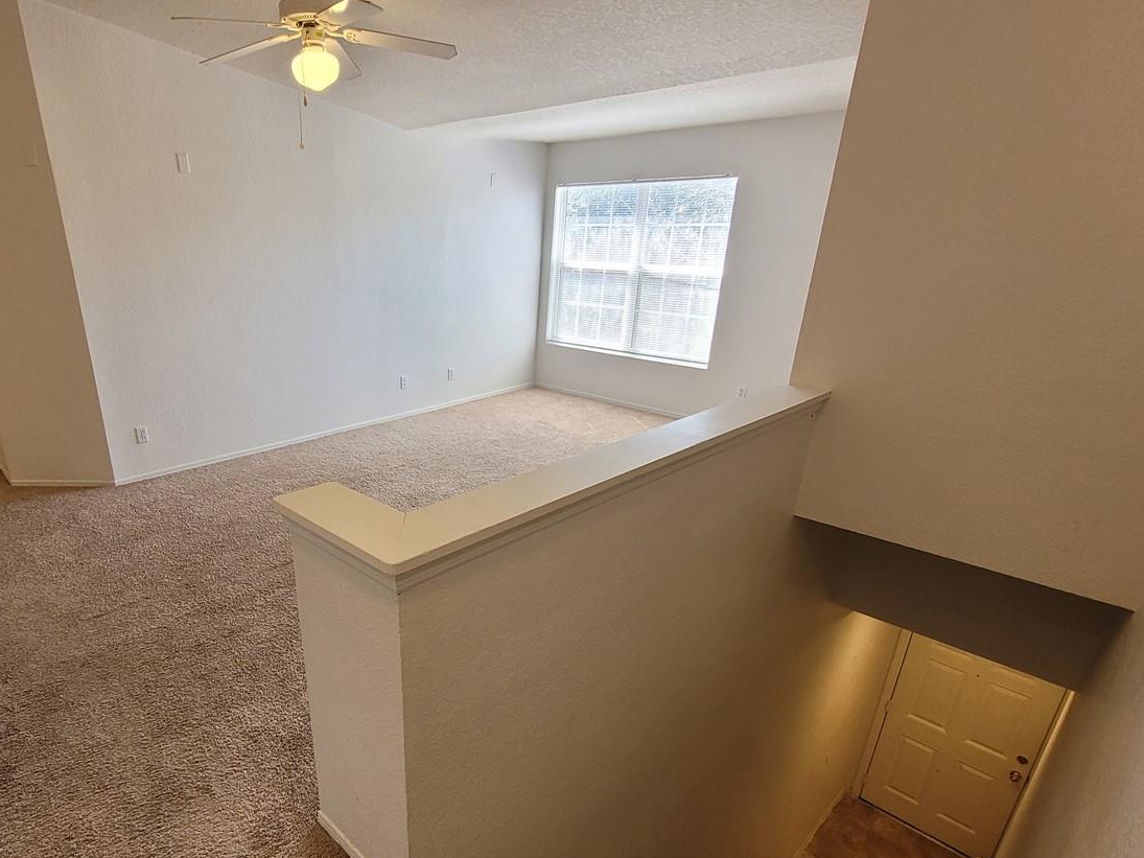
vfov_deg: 68.3
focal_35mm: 19
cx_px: 431
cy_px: 496
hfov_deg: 83.1
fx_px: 628
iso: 100
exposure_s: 1/60
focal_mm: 1.74
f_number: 2.2
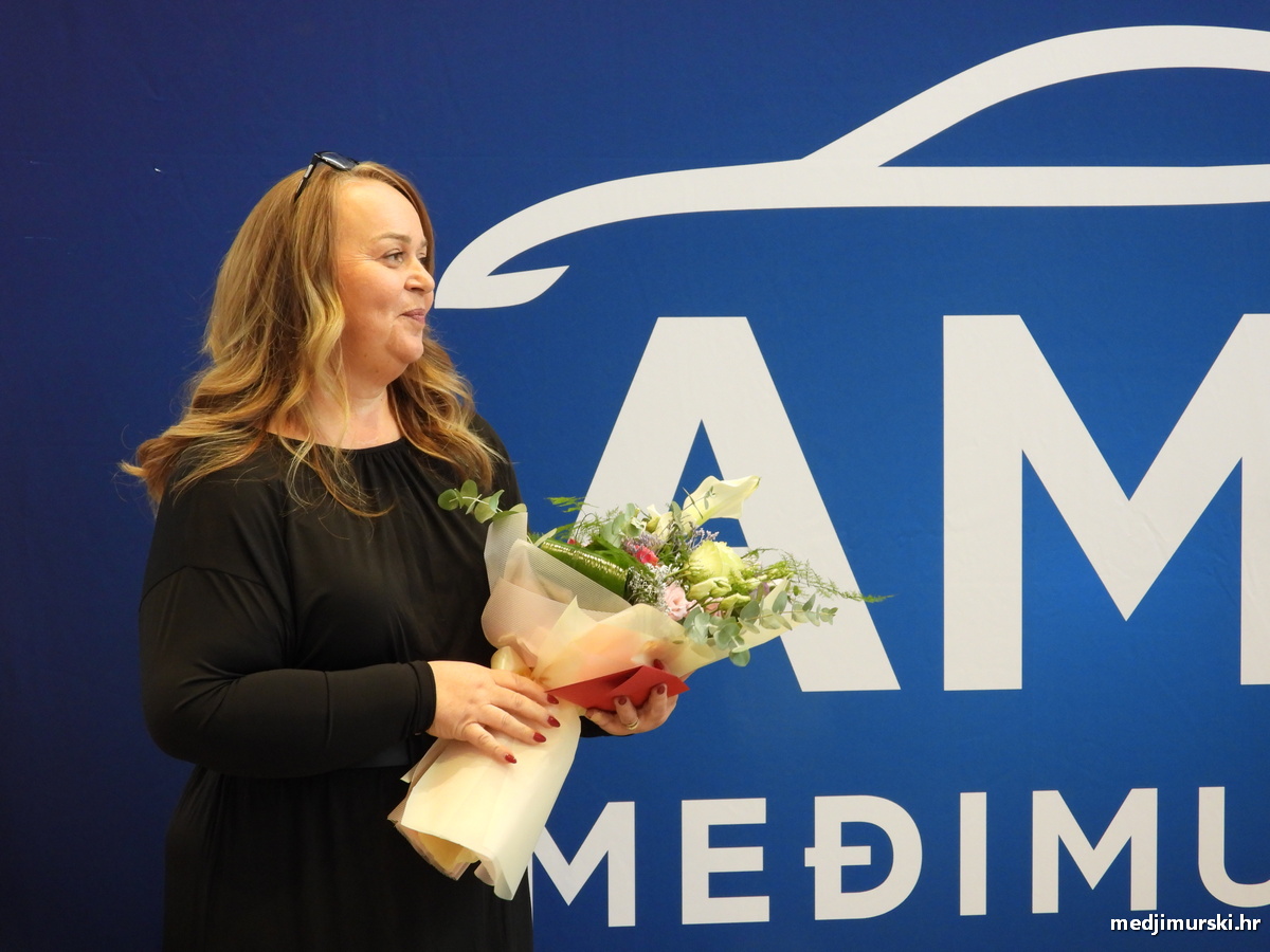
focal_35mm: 80
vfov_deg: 18.4
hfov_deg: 24.4
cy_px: 476
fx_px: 2935
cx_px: 635
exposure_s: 1/40
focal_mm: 14.4
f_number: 3.5
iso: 400
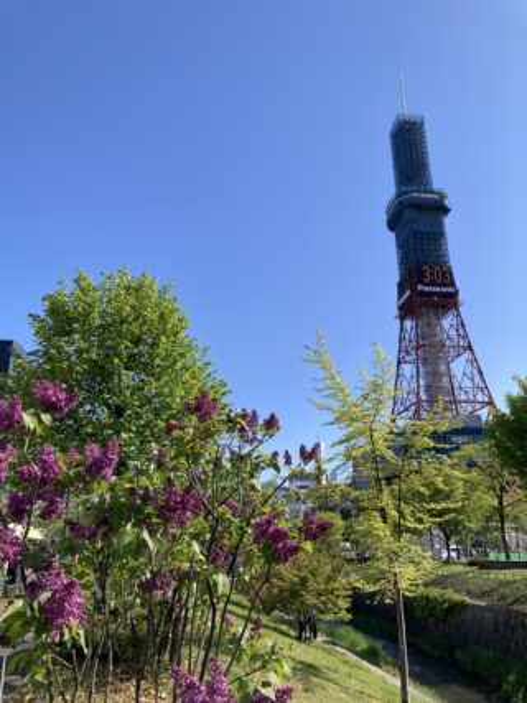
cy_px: 352
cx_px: 264
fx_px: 569
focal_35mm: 28
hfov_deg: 49.7
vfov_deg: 63.5
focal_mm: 3.99
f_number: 1.8
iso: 20
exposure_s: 1/1499
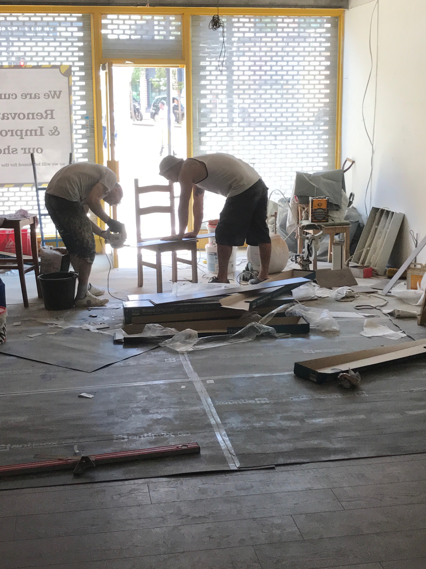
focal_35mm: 50
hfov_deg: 29.1
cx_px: 207
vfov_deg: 38.2
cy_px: 258
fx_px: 821
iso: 40
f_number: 1.8
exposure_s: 1/100
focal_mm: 3.99
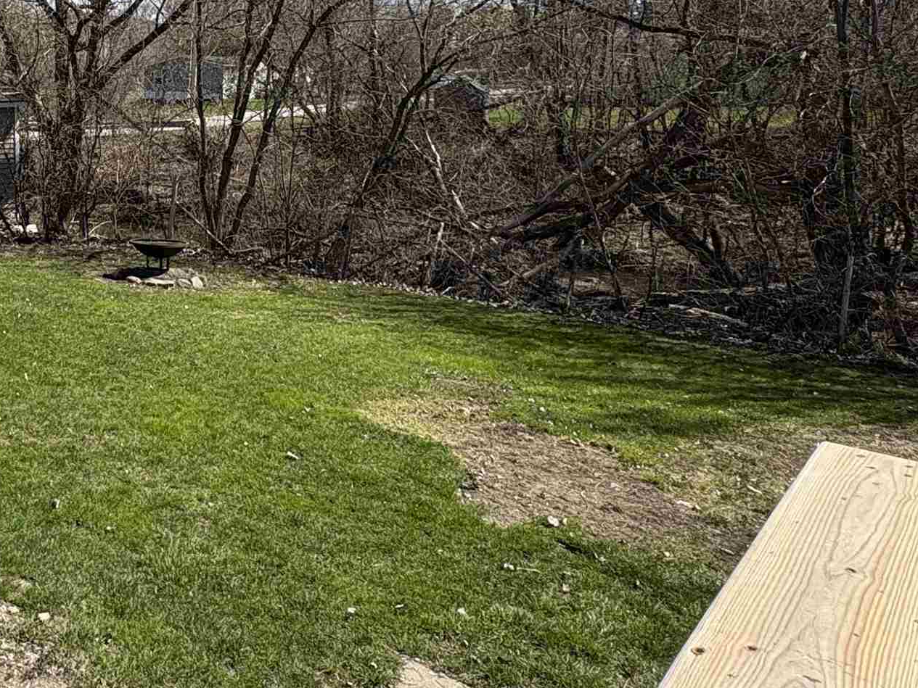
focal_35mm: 34
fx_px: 902
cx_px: 83
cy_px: 145
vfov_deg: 40.2
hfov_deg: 48.1
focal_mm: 2.22
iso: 40
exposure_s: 1/858
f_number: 2.2
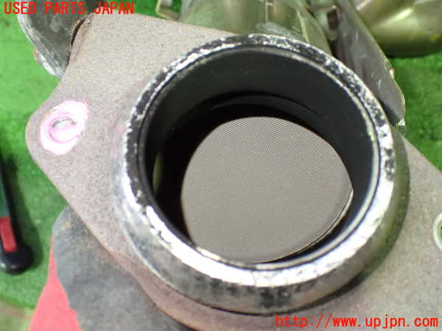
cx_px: 221
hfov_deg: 45.8
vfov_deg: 35.1
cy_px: 166
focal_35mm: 41
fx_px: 524
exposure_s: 1/40
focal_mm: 7.31
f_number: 2.8
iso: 1600
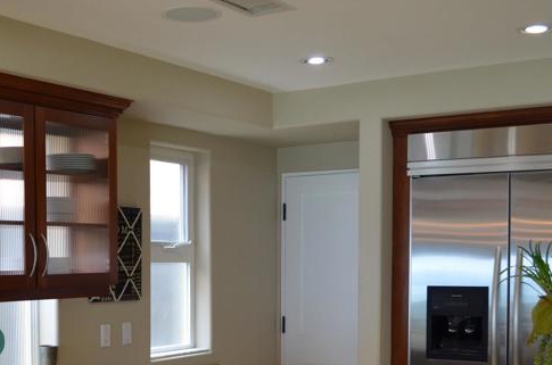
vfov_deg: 23.2
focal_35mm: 57
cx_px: 124
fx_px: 872
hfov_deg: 34.2
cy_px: 315
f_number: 4
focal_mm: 18
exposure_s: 1/60
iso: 500
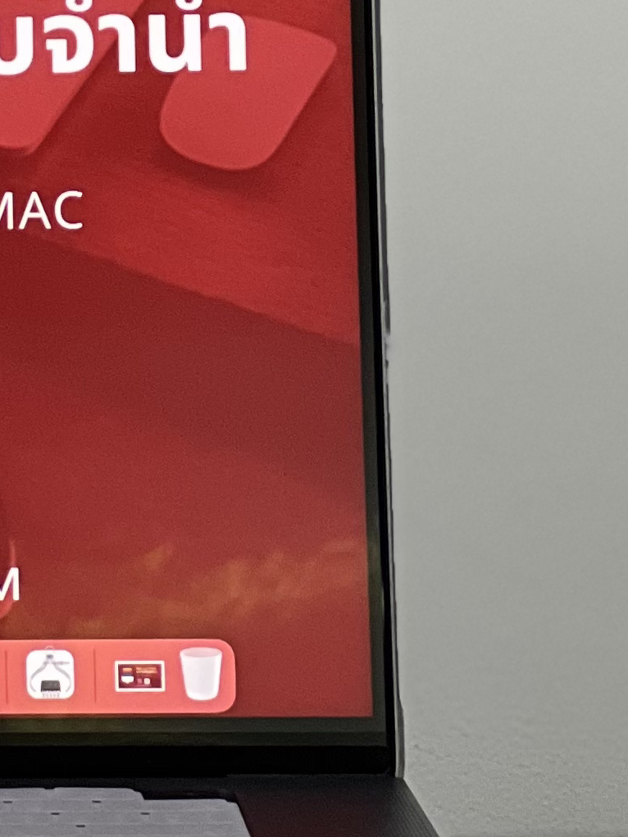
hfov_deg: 4.8
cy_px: -469
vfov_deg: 6.4
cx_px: -443
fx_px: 7352
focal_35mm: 304
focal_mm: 9
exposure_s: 1/40
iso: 200
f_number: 2.8
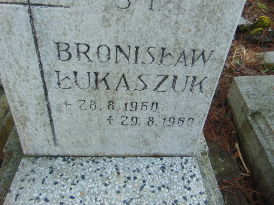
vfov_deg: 54.9
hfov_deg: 69.4
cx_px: 137
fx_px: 198
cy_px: 102
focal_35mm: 25
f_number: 3
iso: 80
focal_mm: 4.5
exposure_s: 1/160
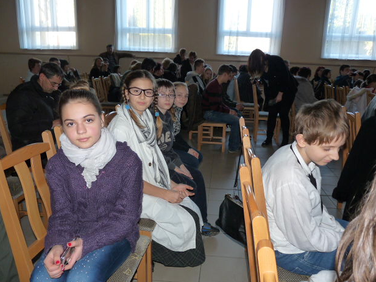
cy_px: 144
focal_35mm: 28
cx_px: 193
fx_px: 304
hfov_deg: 63.4
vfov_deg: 49.8
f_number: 2.8
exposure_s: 1/30
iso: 160
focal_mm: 4.8
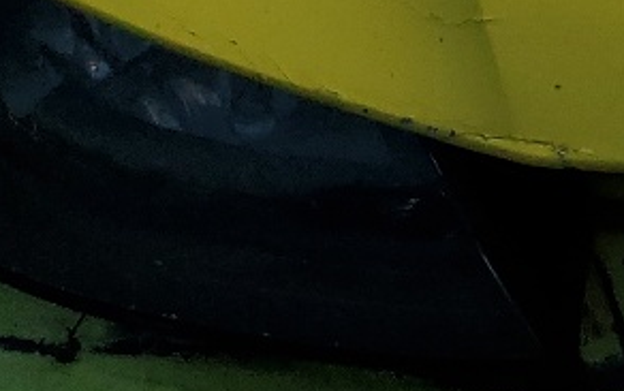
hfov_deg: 11.7
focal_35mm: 151
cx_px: 1417
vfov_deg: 8.3
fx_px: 2570
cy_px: -402
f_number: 1.5
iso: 51
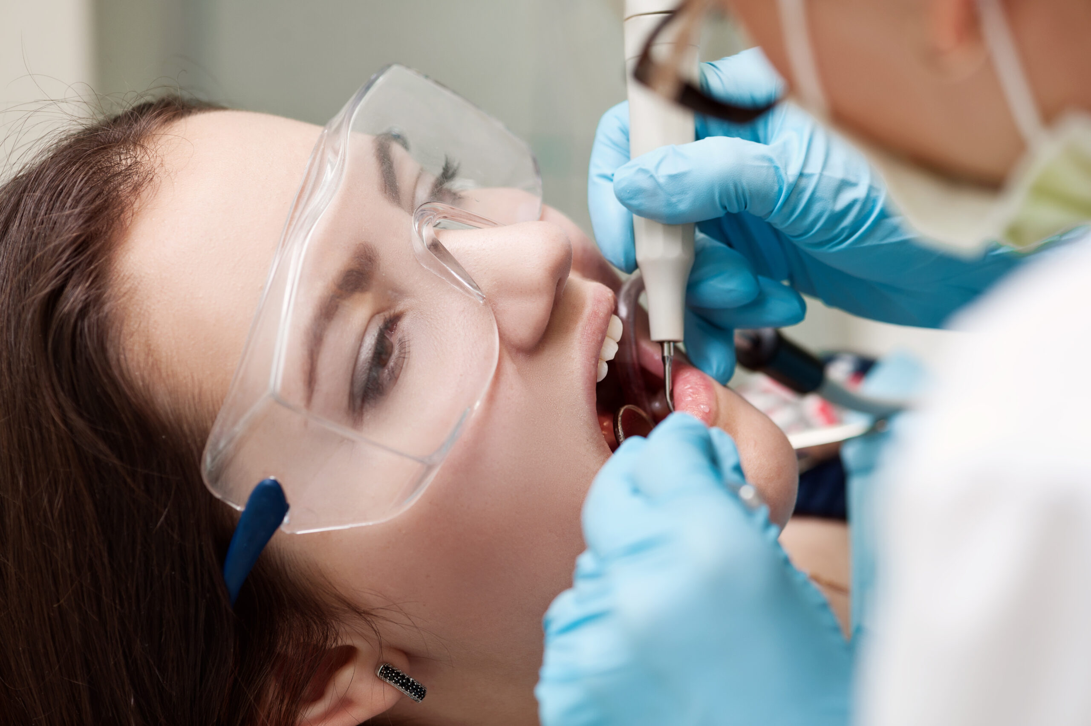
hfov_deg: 19.5
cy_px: 363
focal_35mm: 105
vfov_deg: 13.0
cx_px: 546
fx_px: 3180
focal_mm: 105
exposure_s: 1/320
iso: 160
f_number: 5.6
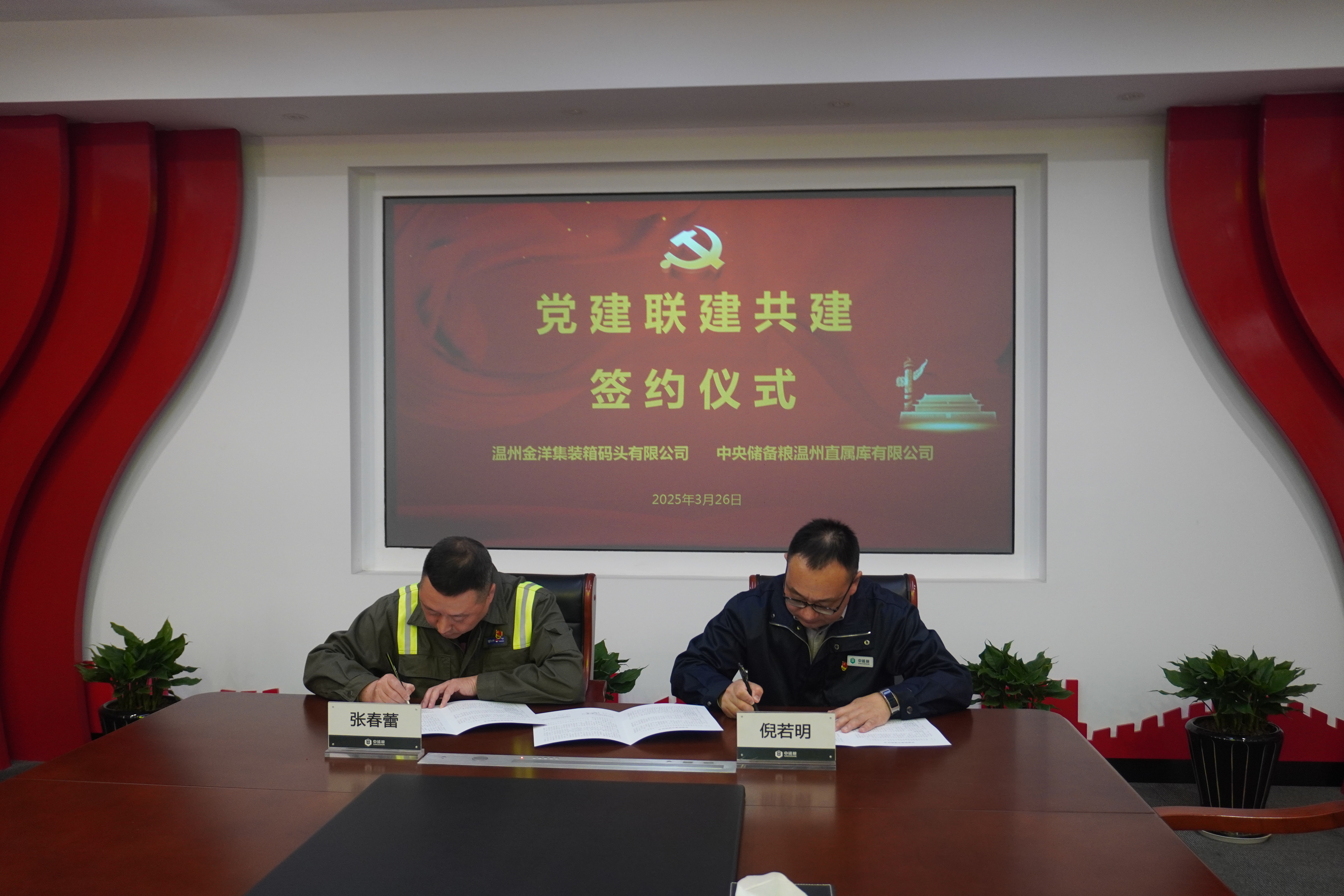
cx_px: 672
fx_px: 1176
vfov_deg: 41.7
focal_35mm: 32
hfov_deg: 59.5
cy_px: 448
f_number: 4
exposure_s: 1/40
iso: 800
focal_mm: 21
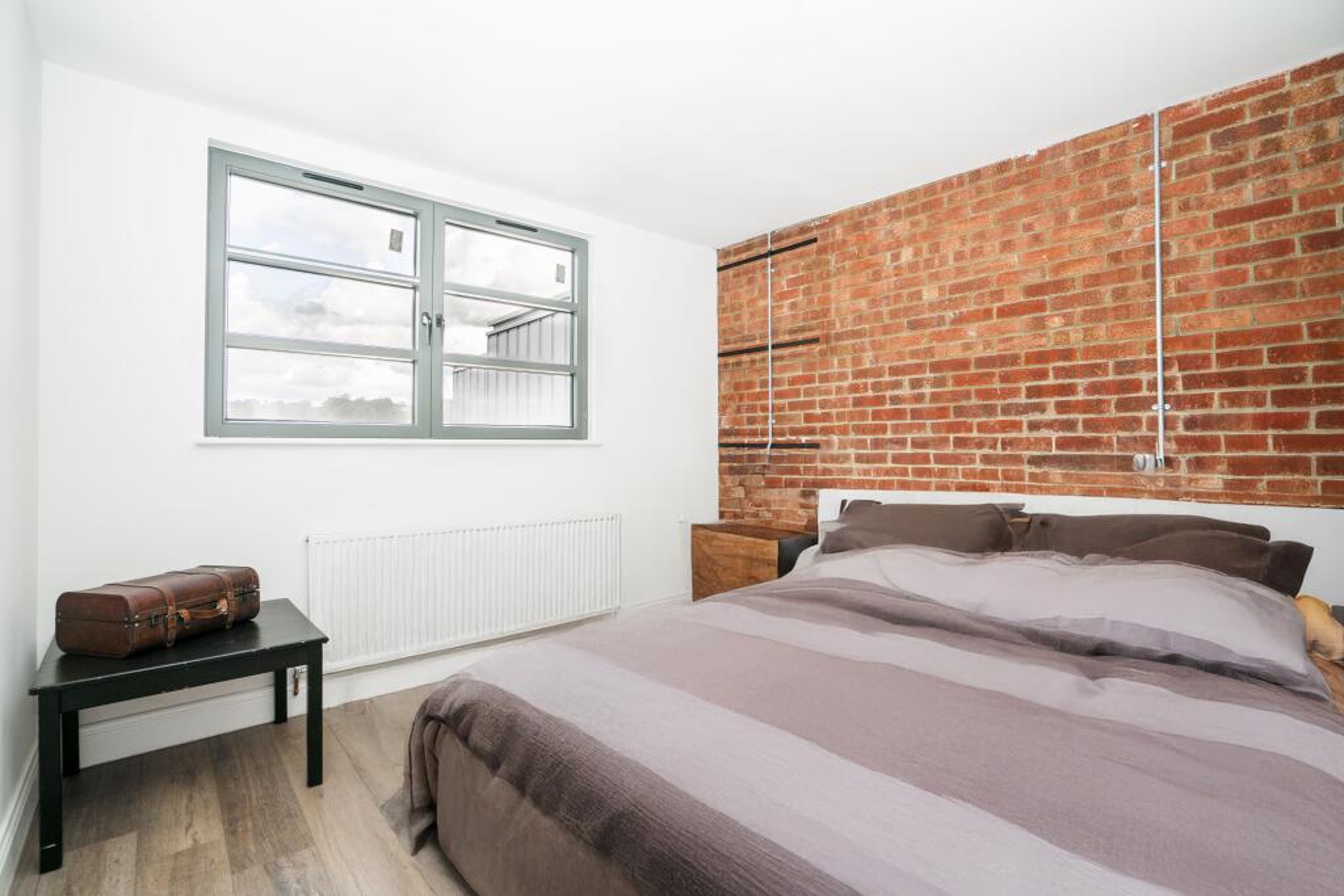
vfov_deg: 73.8
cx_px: 672
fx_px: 597
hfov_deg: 96.7
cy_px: 448
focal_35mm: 16
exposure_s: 1/200
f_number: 6.3
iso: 125
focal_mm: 16
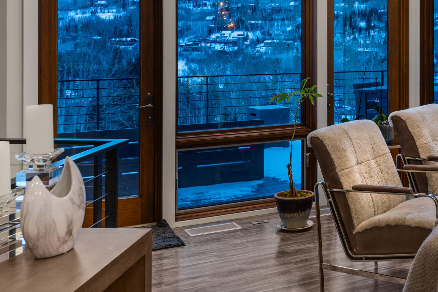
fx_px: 694
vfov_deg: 23.3
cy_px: 43
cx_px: 381
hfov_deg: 33.5
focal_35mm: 57
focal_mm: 28
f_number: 7.1
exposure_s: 2.5
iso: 100
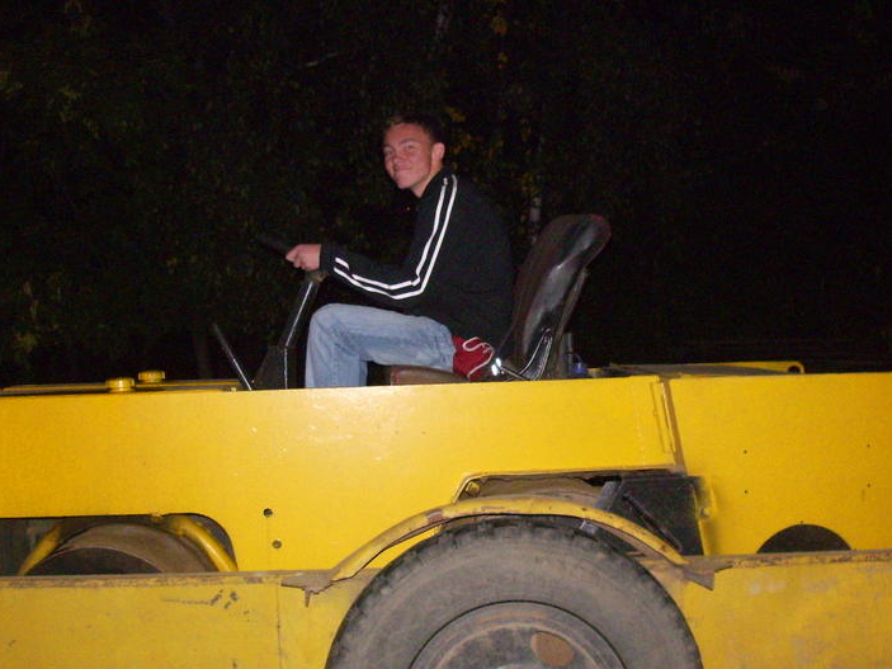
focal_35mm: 51
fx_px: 1314
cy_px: 355
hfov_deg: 37.5
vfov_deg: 28.5
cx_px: 430
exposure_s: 1/40
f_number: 2.6
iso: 320
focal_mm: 5.8
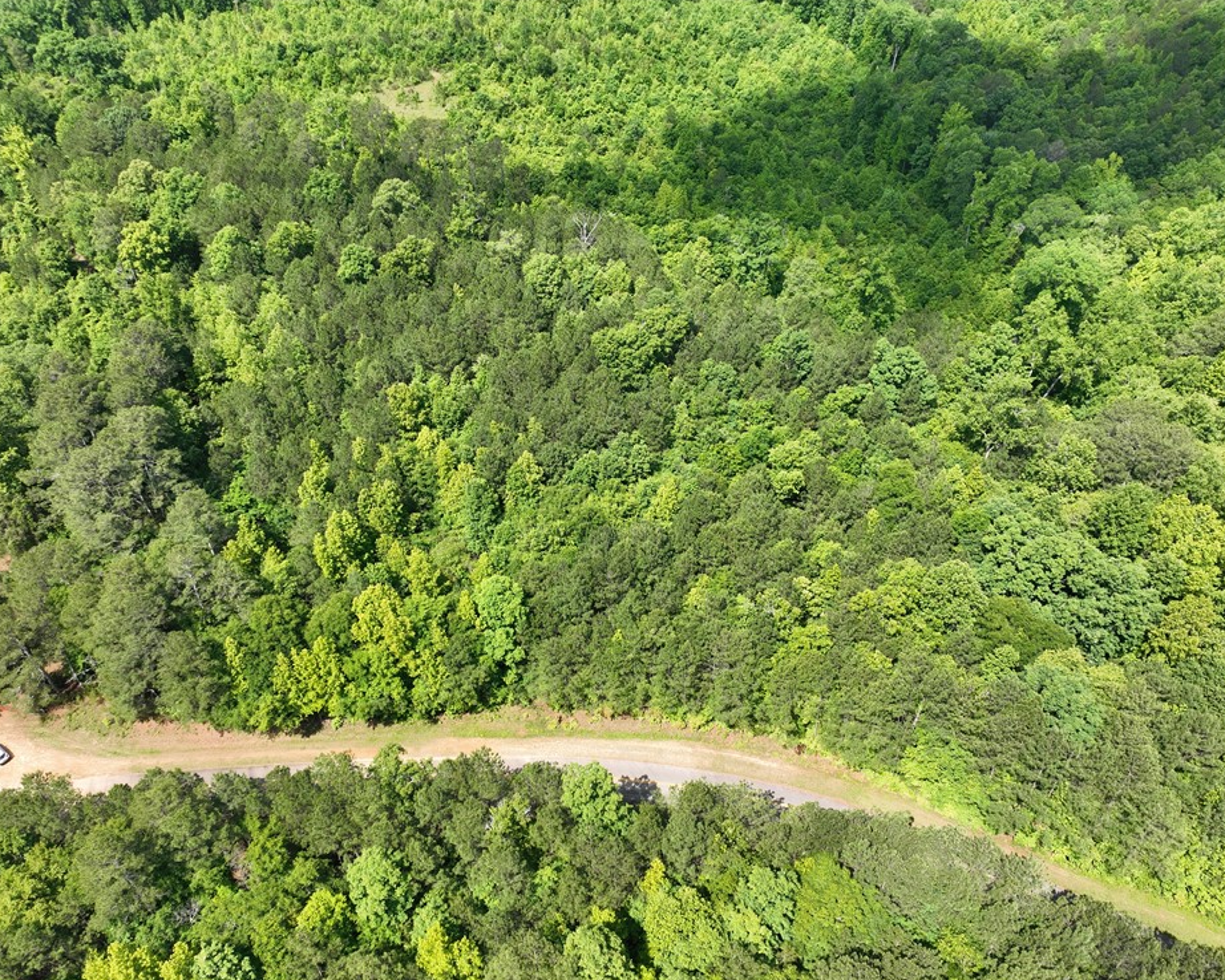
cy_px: 507
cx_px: 607
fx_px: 943
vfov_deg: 54.9
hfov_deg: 66.0
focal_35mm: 26
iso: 100
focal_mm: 12.29
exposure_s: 1/100
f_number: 2.8
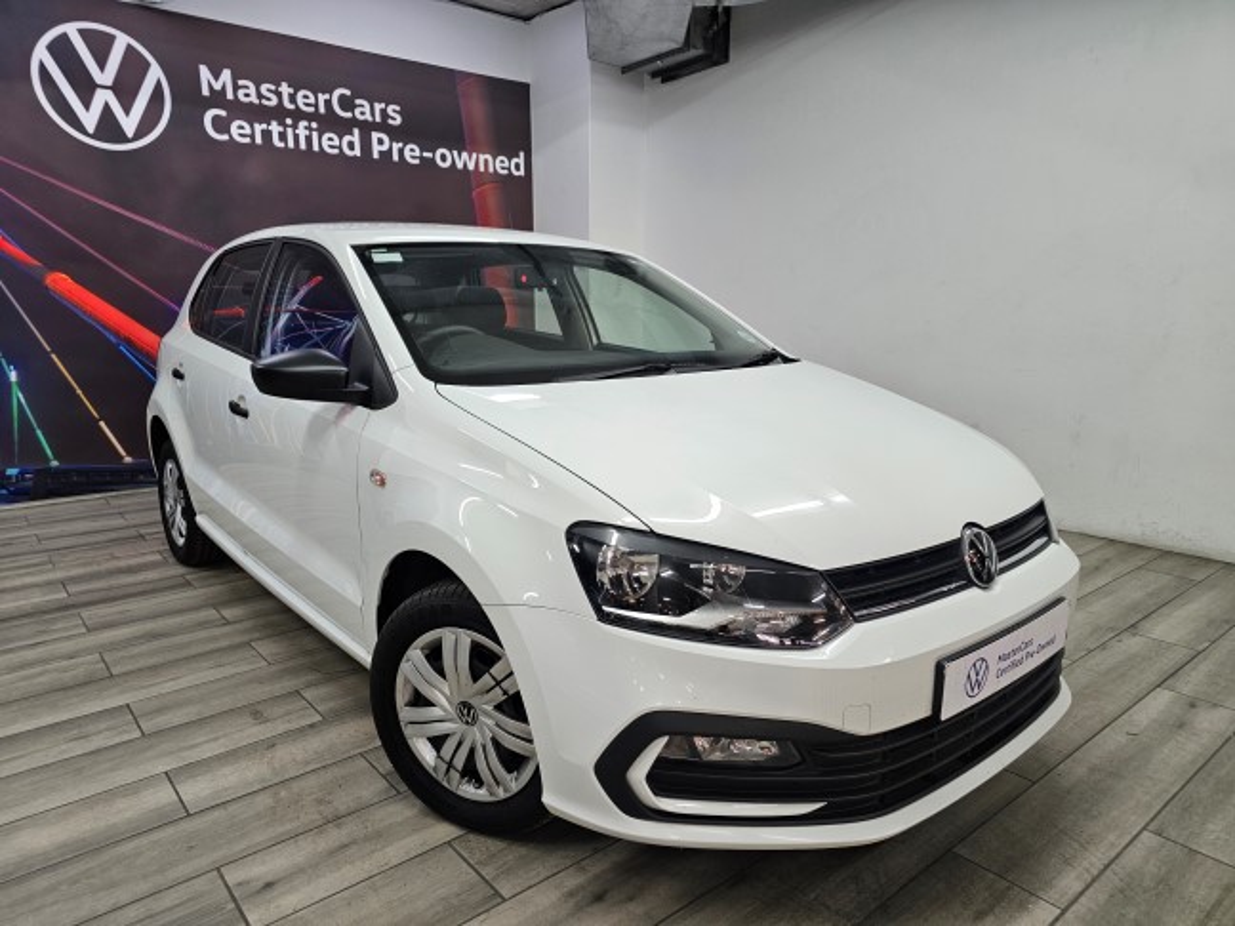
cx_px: 618
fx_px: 821
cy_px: 463
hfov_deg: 73.9
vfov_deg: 58.9
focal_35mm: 23
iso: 200
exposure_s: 1/100
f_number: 1.7
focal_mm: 6.3
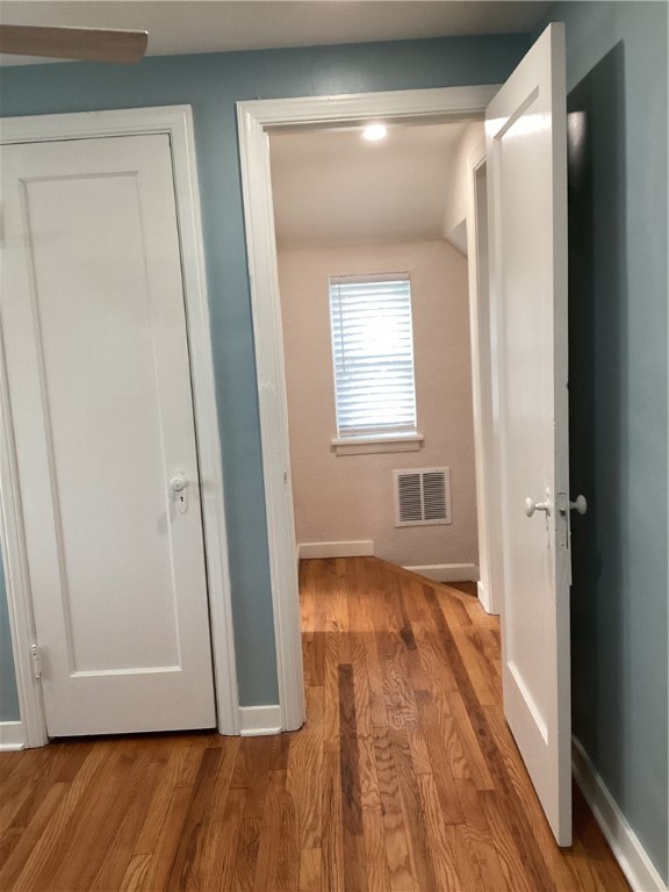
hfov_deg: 45.4
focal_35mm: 31
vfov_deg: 58.4
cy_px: 446
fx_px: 799
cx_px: 334
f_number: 2.4
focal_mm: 3.3
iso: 160
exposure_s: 1/60
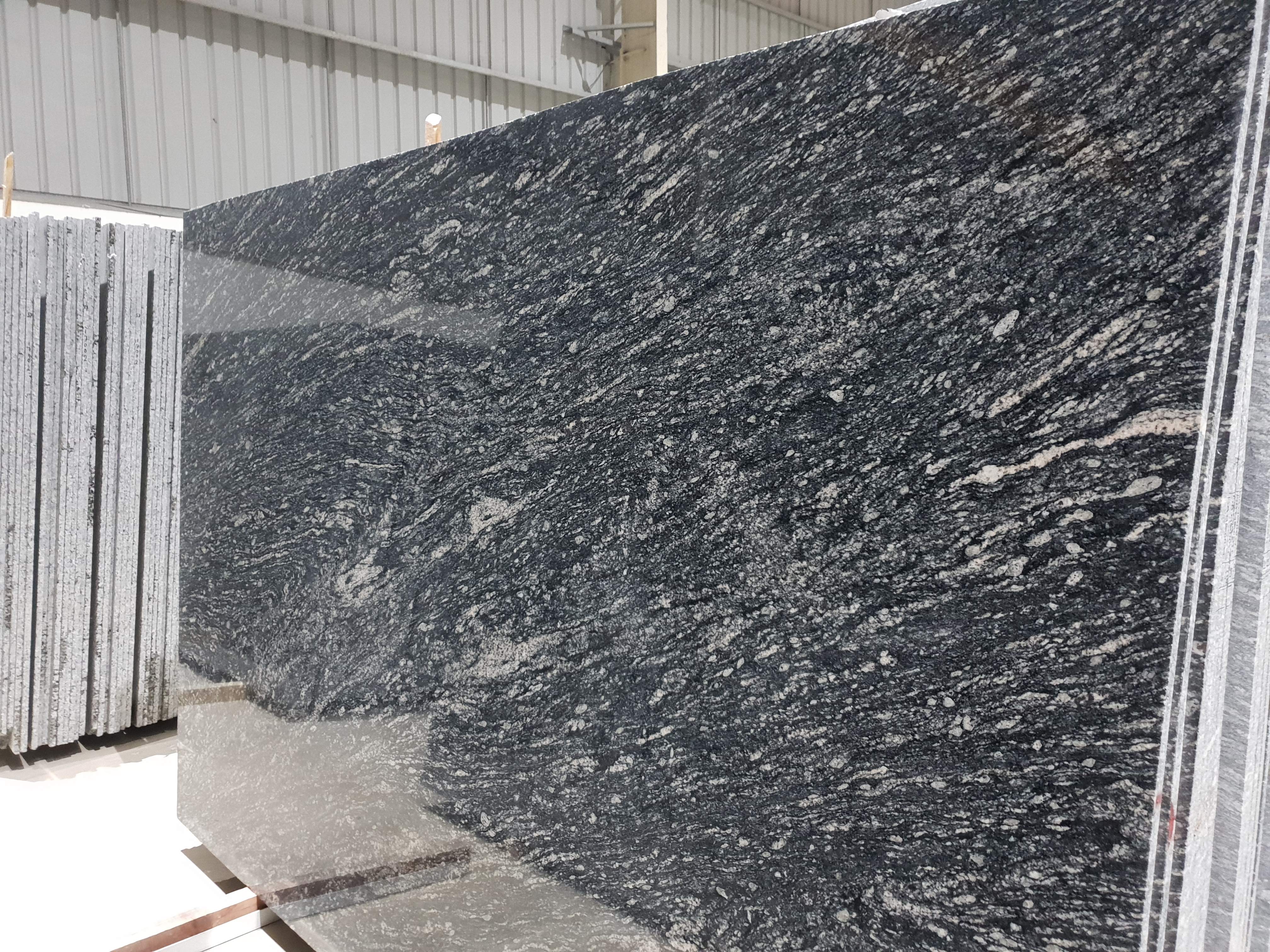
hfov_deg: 67.3
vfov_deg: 53.1
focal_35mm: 26
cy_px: 476
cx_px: 635
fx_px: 954
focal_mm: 4.3
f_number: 1.5
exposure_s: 1/14
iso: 250
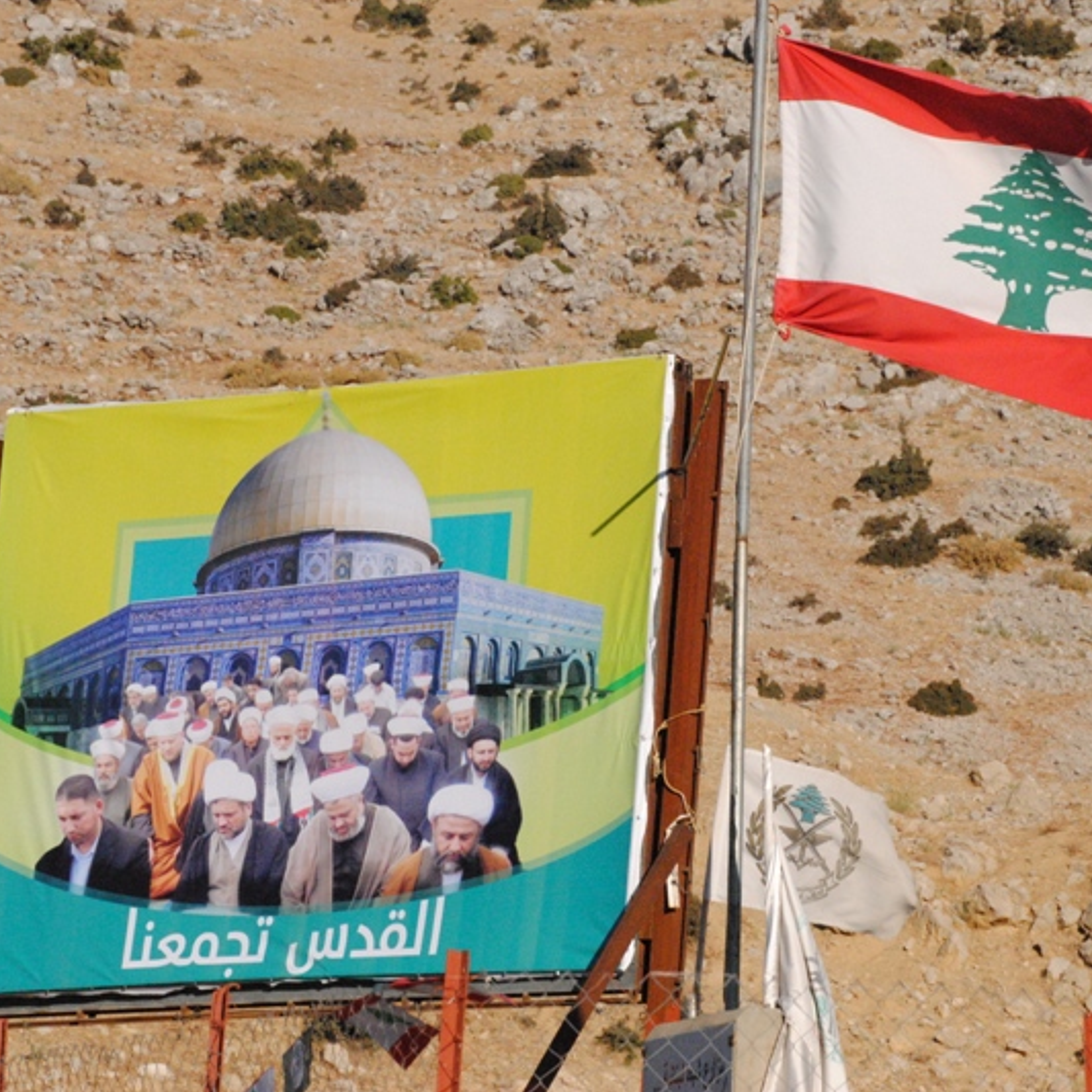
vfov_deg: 7.6
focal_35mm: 230
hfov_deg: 7.6
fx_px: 8209
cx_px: 512
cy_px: 547
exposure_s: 1/3200
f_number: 14
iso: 1600
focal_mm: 120
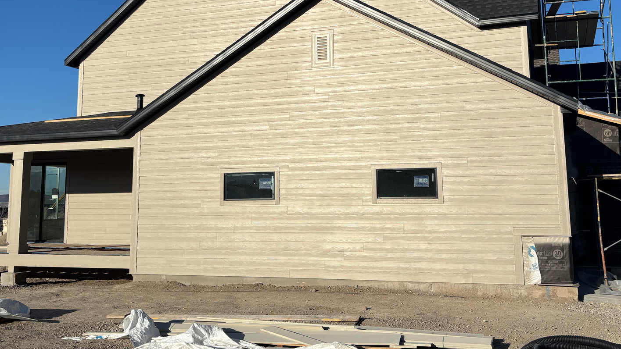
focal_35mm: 41
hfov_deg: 49.4
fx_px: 675
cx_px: 302
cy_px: 96
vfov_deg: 28.7
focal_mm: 5.96
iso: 50
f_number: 1.6
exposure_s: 1/6711
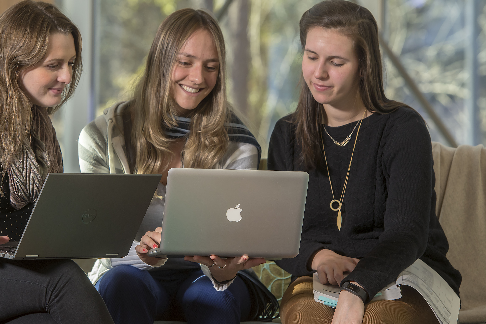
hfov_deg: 9.5
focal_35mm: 216
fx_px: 2916
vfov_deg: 6.4
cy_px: 164
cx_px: 187
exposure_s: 1/80
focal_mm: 145
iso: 160
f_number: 4.5
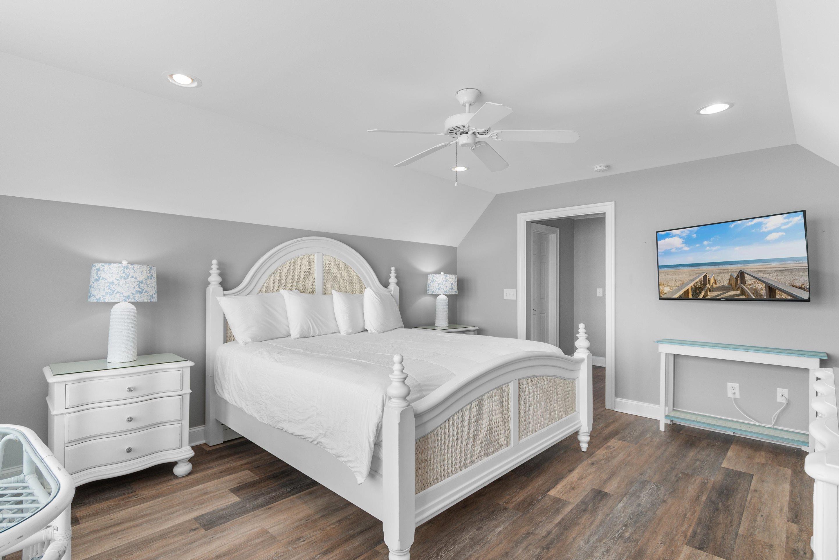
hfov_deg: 93.2
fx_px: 396
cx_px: 400
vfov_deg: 70.5
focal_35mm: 17
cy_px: 281
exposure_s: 1/20
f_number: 4.8
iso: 100
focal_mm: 11
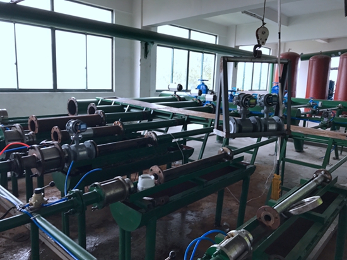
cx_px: 174
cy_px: 130
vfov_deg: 49.7
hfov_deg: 63.5
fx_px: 281
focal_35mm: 28
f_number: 1.8
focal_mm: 3.99
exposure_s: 1/50
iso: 25
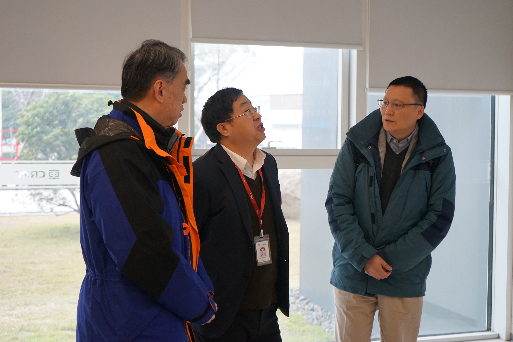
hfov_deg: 36.2
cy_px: 171
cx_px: 256
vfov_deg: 24.6
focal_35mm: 55
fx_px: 784
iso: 2500
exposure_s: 1/160
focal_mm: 55
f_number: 5
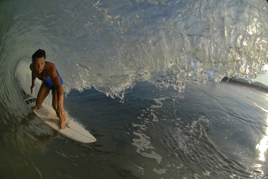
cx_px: 134
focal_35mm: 16
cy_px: 90
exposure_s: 1/1500
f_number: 5.6
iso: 140
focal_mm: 10.5
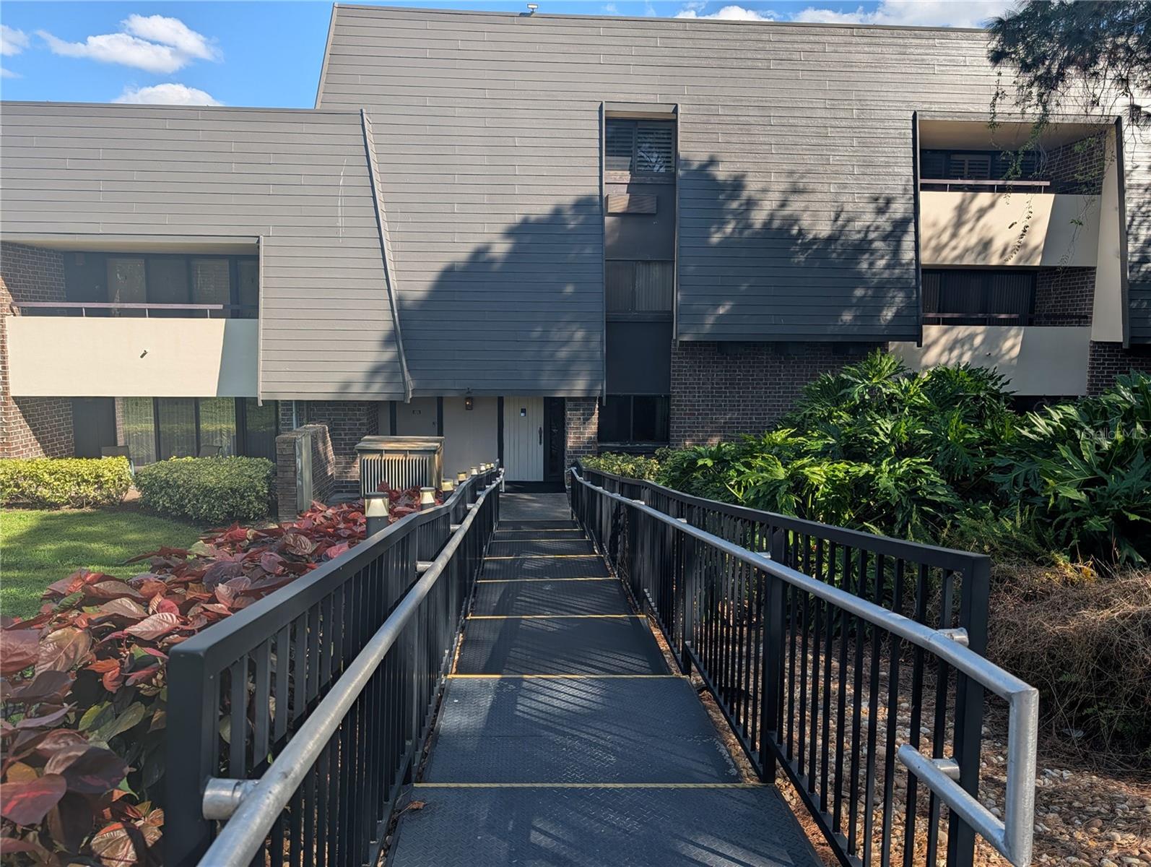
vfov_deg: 56.9
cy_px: 434
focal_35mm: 24
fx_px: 799
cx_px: 576
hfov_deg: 71.5
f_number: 1.68
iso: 30
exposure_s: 1/1038
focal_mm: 6.9
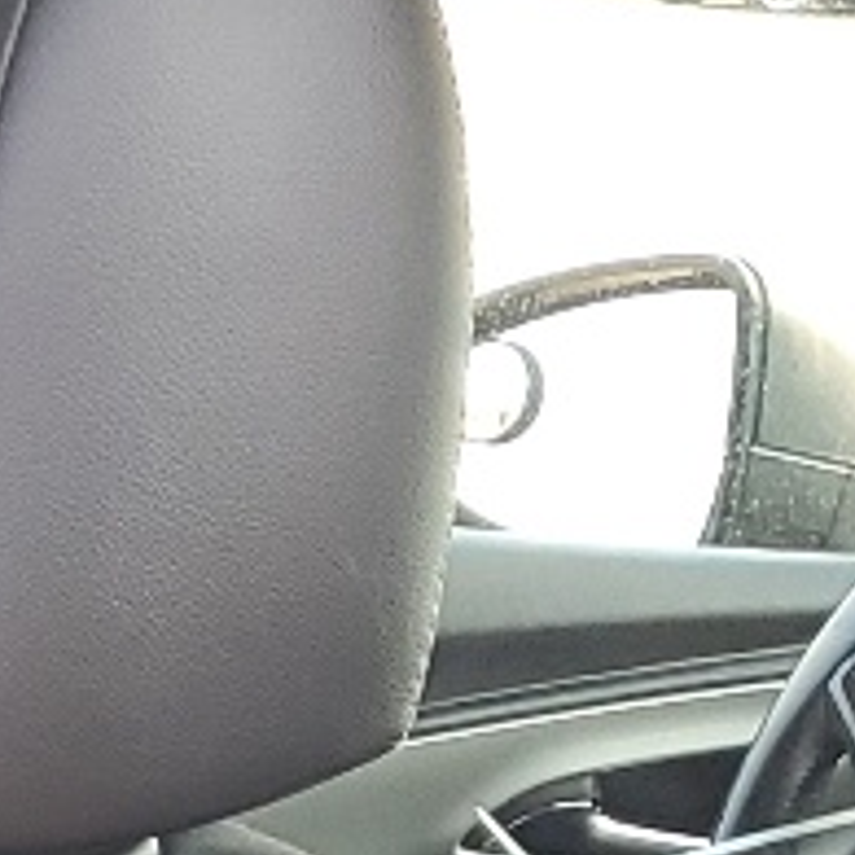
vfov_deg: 8.7
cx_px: -1425
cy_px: 1811
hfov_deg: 8.3
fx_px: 5281
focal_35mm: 189
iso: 57
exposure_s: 1/120
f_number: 1.5
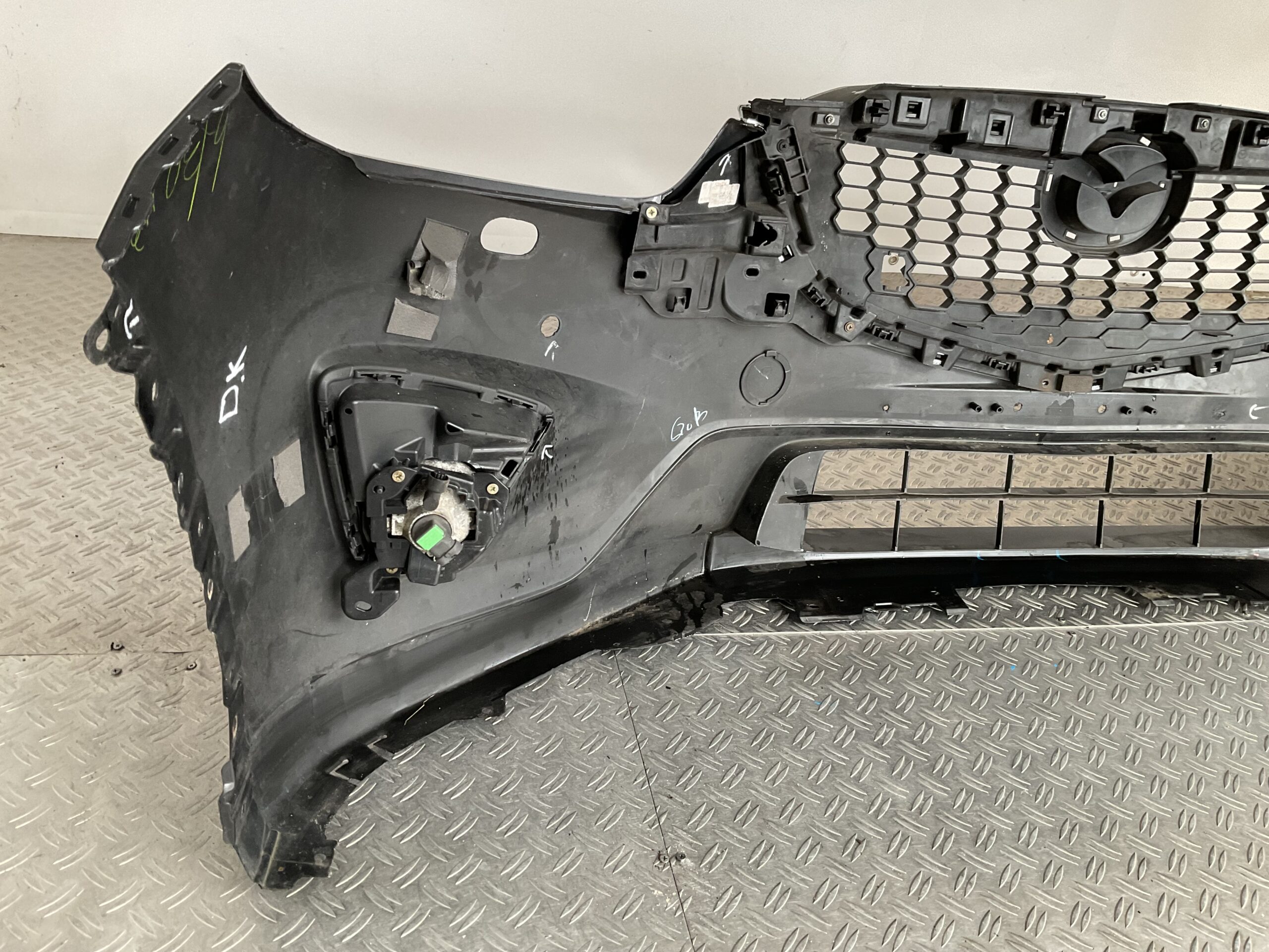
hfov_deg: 61.7
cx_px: 634
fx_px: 1063
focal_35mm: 29
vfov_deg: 48.2
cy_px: 476
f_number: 1.8
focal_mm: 3
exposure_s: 1/50
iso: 80
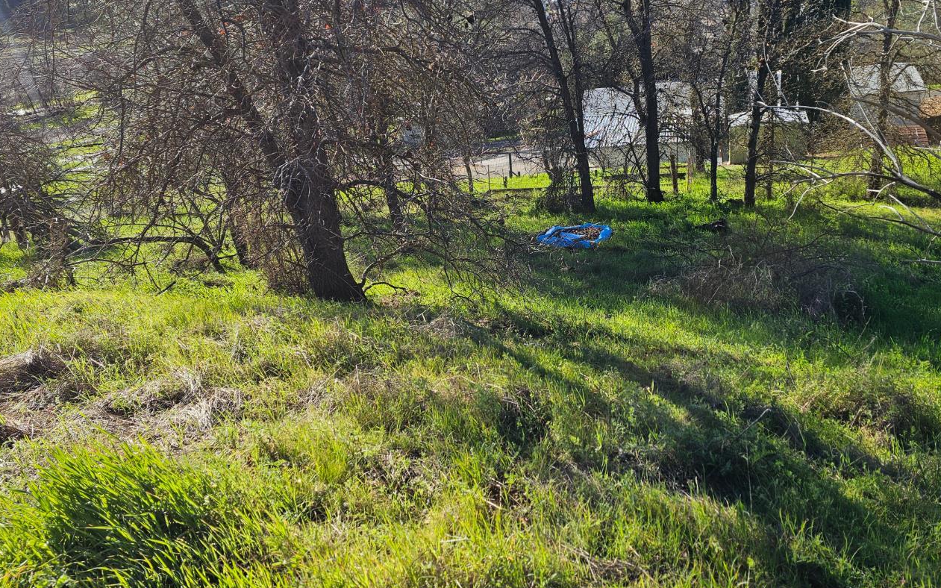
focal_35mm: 29
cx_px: 515
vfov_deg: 43.0
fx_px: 744
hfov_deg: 64.5
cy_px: 251
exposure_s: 1/329
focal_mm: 6.3
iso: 10
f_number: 1.7
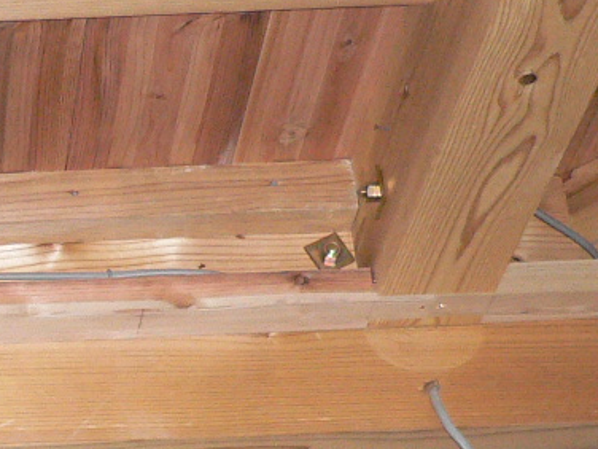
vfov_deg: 12.1
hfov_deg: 15.7
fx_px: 2056
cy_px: 602
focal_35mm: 119
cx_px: -200
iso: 300
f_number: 2.8
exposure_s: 1/60
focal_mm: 5.8
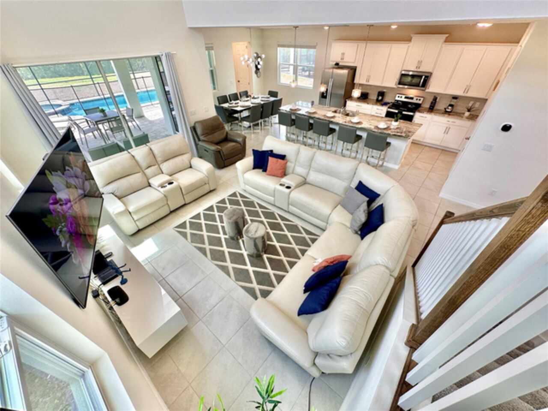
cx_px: 274
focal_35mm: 14
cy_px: 206
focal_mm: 2.22
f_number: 2.2
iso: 64
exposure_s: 1/120
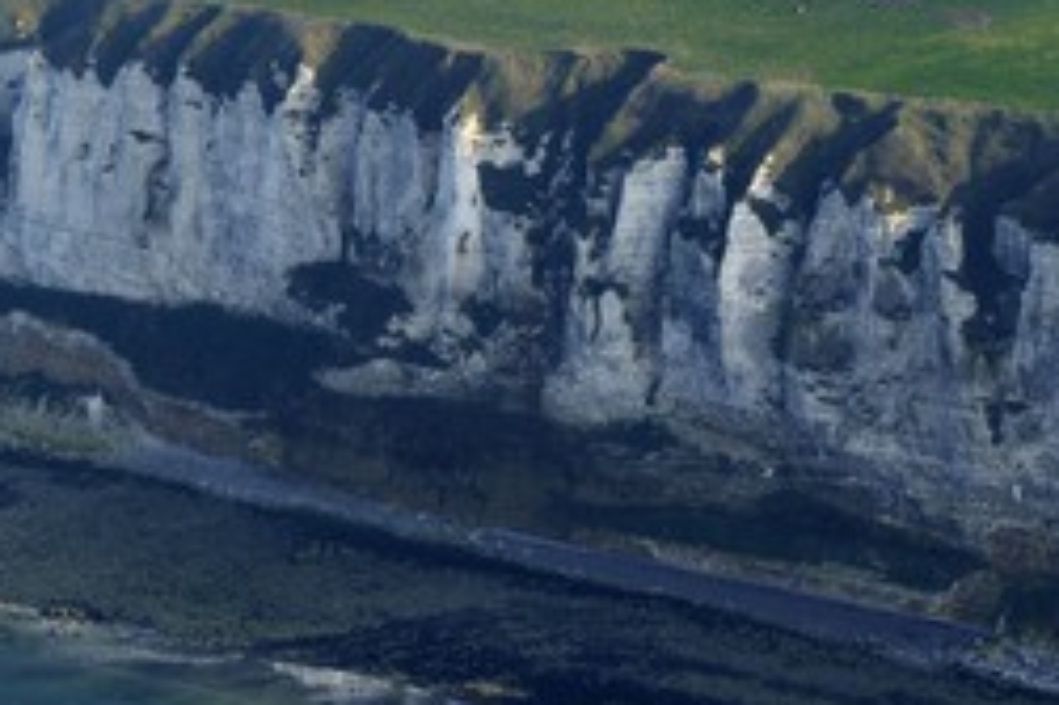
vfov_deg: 7.8
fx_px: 5174
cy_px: 308
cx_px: 325
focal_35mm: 176
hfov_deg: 11.7
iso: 400
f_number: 5.6
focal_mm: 105
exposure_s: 1/800
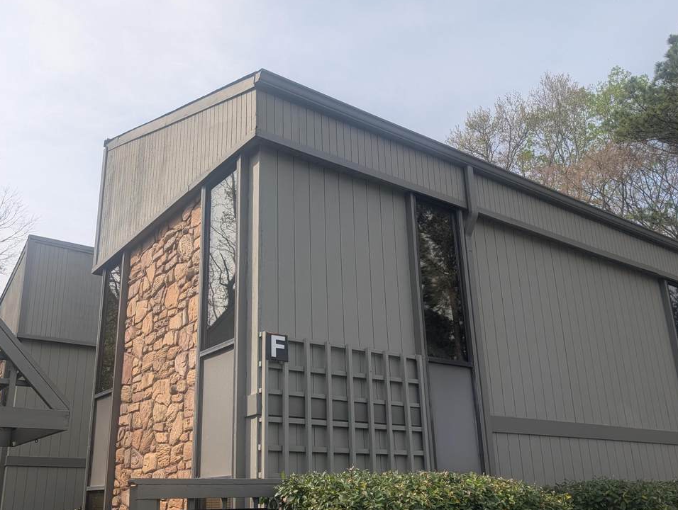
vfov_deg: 44.2
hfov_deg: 56.6
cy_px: 276
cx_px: 300
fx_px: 628
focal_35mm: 32
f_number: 1.68
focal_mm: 6.9
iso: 22
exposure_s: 1/849
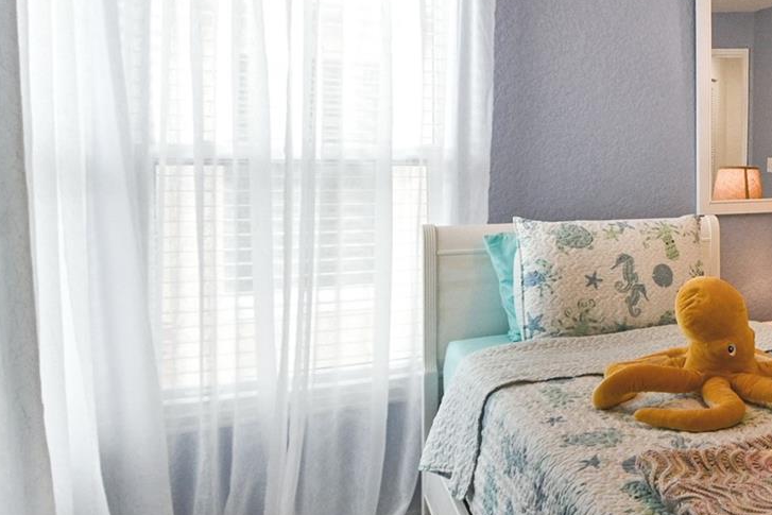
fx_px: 708
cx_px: 771
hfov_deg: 47.5
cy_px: 194
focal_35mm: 33
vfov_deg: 39.7
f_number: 7.1
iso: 1000
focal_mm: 10
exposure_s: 1/200
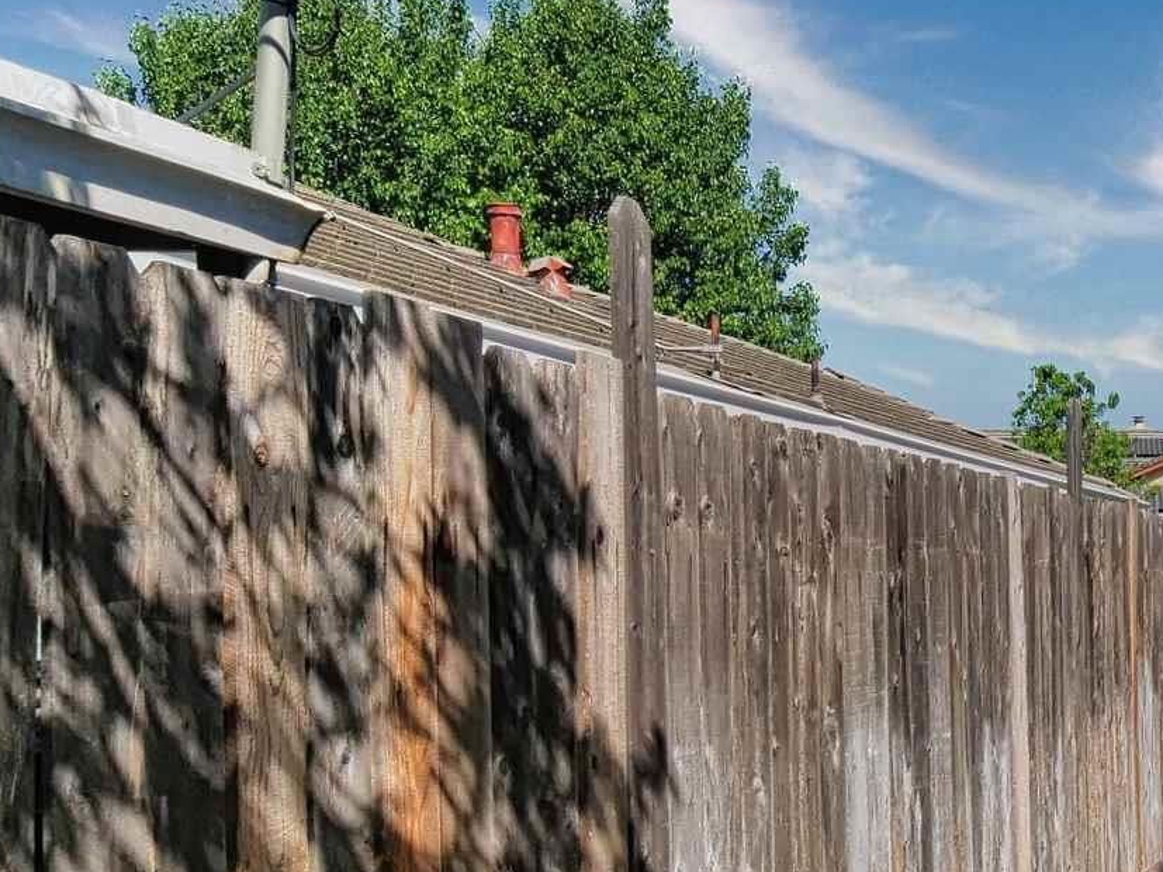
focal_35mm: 52
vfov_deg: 27.6
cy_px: 661
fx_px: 1747
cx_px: 1429
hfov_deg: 30.6
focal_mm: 7
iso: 100
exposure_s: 1/500
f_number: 6.3
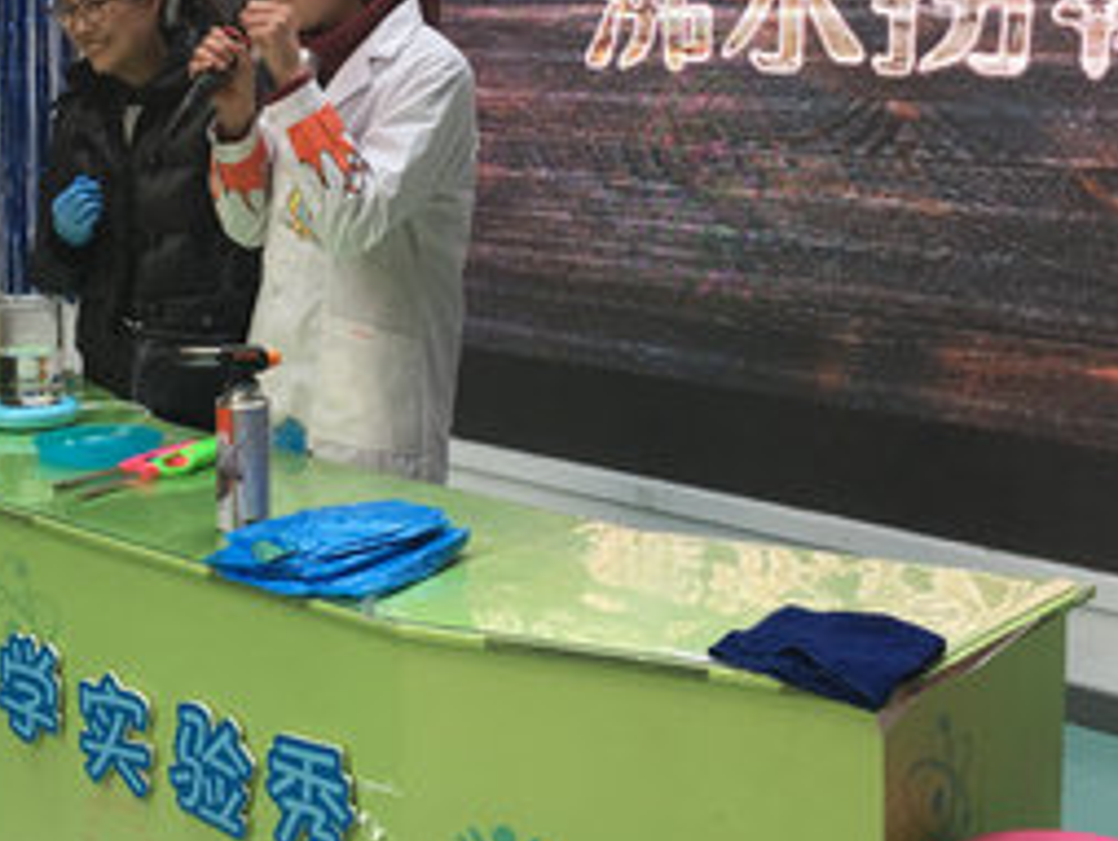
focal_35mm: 57
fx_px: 1843
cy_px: 214
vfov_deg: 25.4
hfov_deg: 33.4
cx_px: 365
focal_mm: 4.15
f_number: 2.2
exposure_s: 1/33
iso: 25
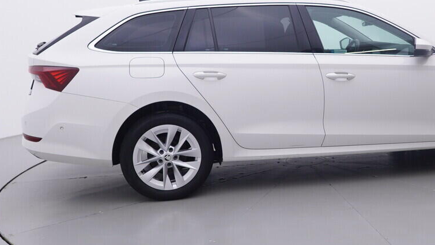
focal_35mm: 45
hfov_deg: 44.5
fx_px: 519
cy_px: 92
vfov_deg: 26.5
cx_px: 306
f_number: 5
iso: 200
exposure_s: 1/80
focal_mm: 15
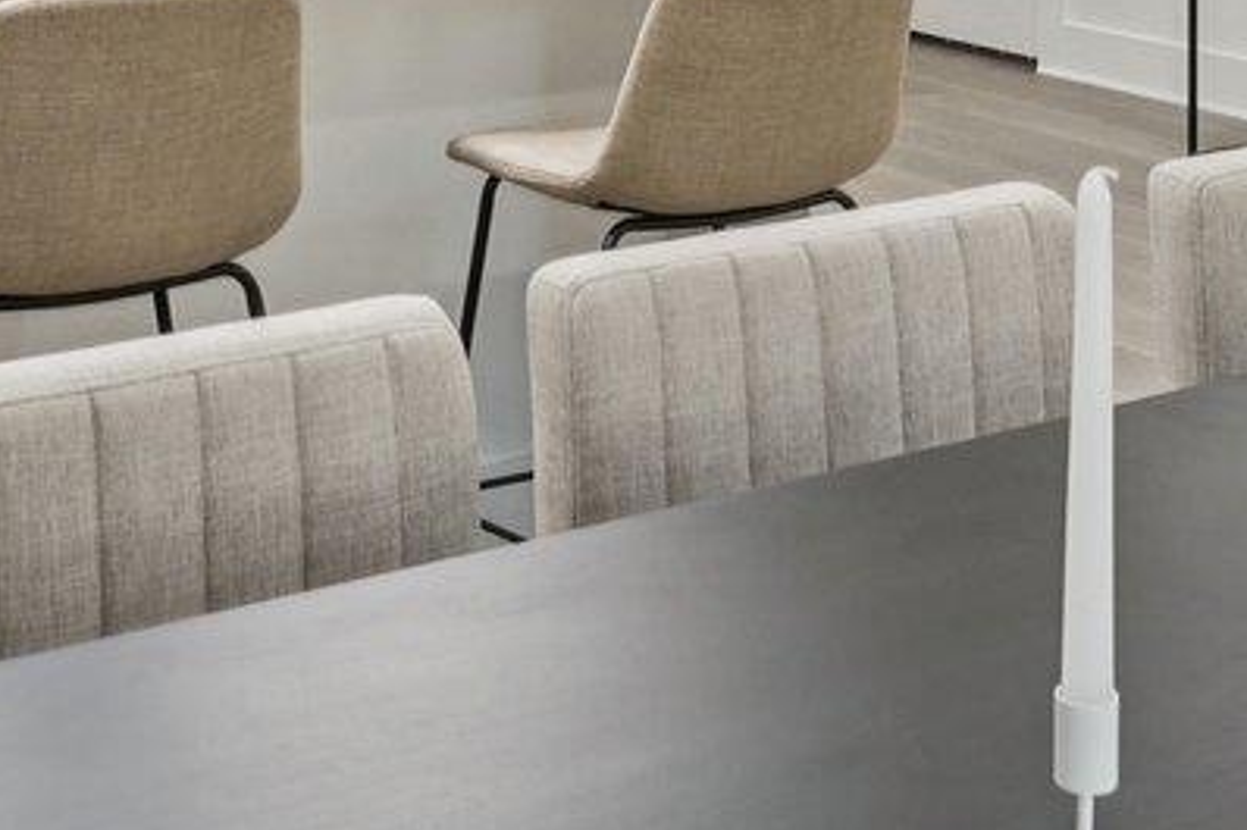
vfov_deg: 16.6
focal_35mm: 75
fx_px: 2600
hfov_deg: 27.0
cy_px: -406
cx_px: 670
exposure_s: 1/25
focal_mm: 14.6
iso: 400
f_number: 8
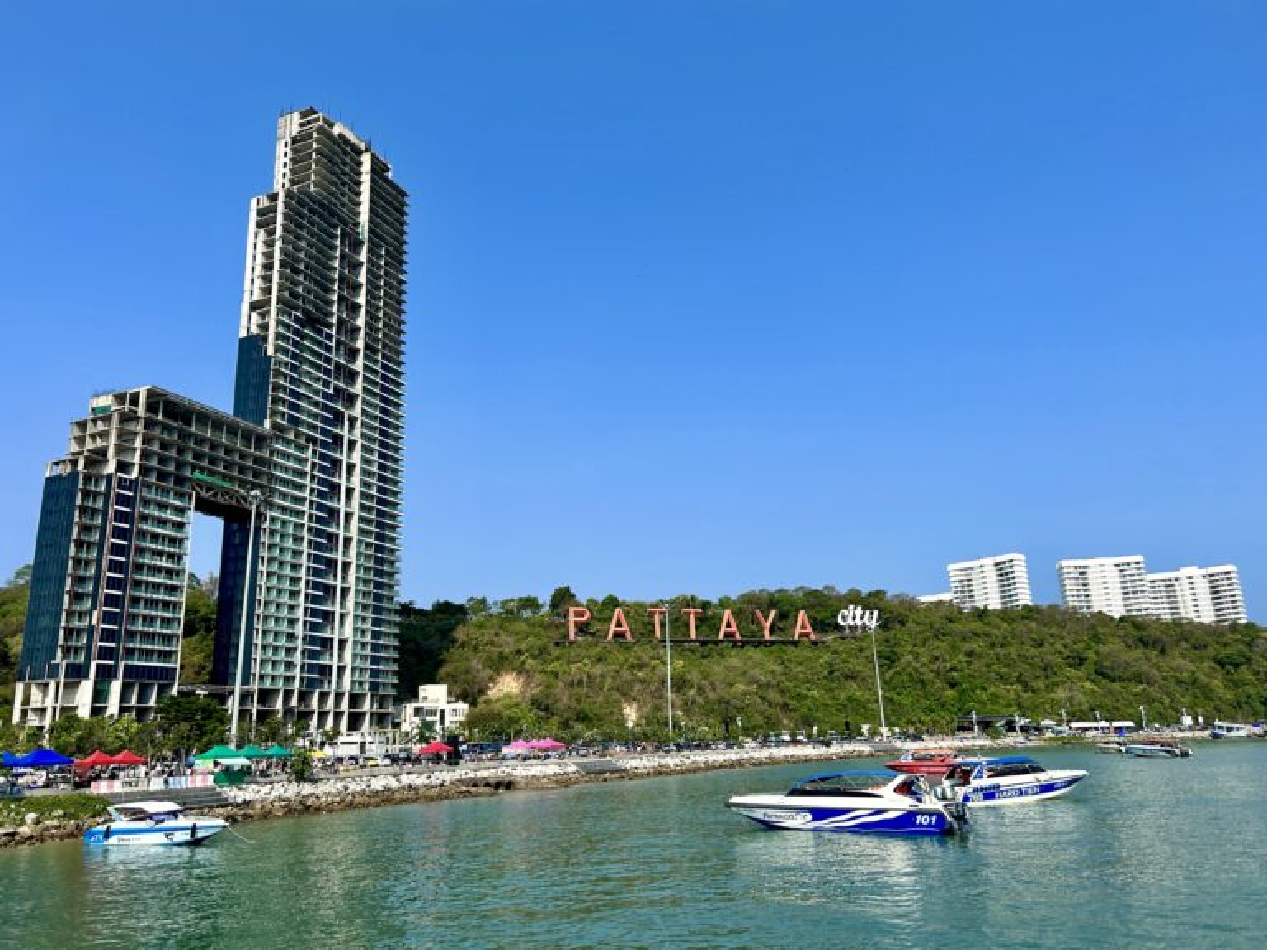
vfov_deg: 53.1
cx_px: 634
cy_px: 475
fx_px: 952
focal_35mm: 26
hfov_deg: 67.3
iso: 50
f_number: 1.5
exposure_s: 1/5319
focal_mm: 5.7
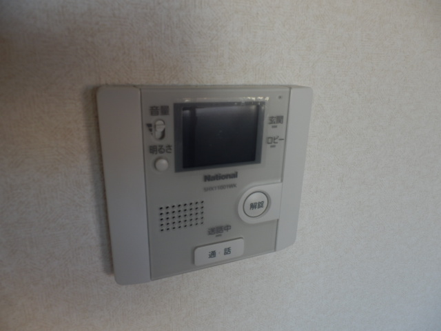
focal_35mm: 24
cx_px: 220
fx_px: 306
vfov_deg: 56.8
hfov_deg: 71.6
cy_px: 166
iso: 80
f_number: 3
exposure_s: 1/40
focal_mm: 4.2
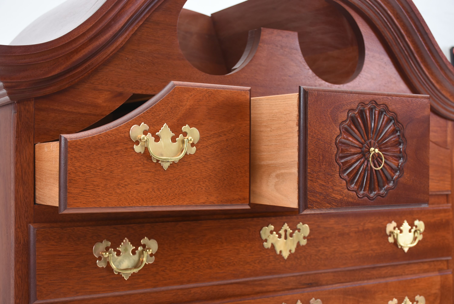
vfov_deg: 25.8
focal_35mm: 52
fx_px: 663
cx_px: 227
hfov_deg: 37.8
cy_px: 152
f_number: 7.1
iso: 200
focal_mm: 35
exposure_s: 1/100
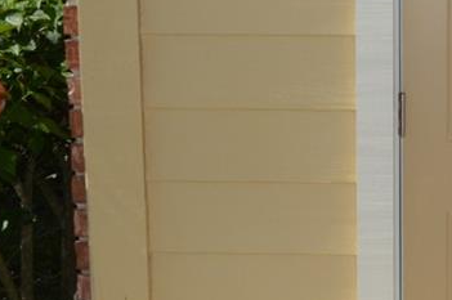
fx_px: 1028
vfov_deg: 16.6
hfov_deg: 23.5
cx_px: 475
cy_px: 158
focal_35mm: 82
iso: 100
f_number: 11
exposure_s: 1/200
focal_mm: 12
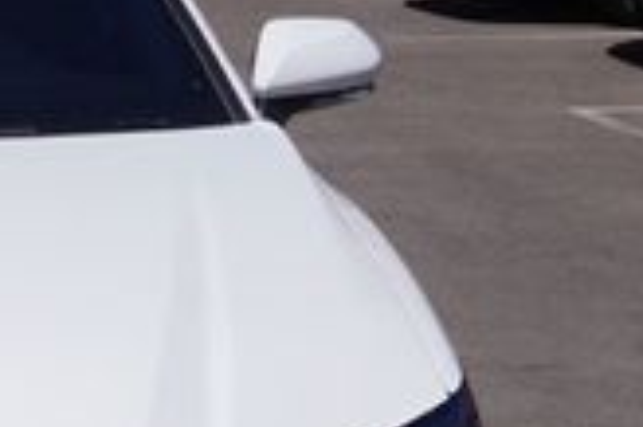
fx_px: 2088
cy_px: 501
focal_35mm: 117
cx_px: -322
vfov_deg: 11.5
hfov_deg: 16.0
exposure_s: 1/250
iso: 100
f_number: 14
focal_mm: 20
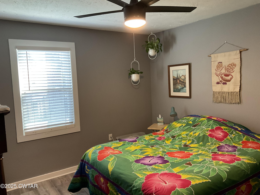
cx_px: 130
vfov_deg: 48.2
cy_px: 98
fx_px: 218
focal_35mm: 29
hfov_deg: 61.7
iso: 160
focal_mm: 3
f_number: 1.8
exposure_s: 1/60
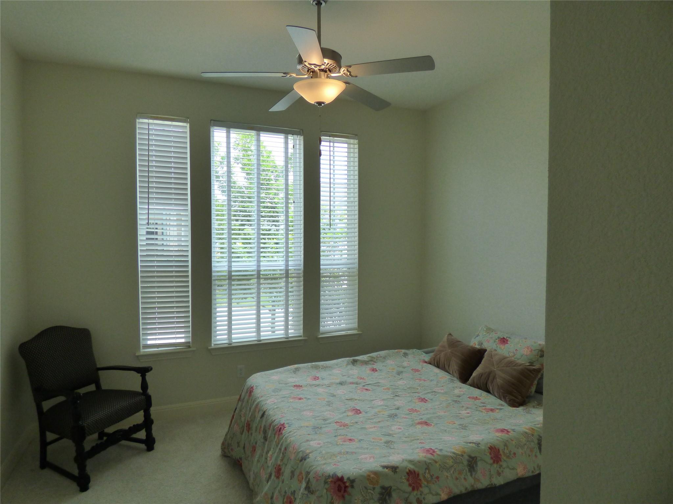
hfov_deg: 81.7
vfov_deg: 66.0
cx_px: 336
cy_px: 252
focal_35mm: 20
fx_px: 389
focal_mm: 3.58
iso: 200
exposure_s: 1/250
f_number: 2.8
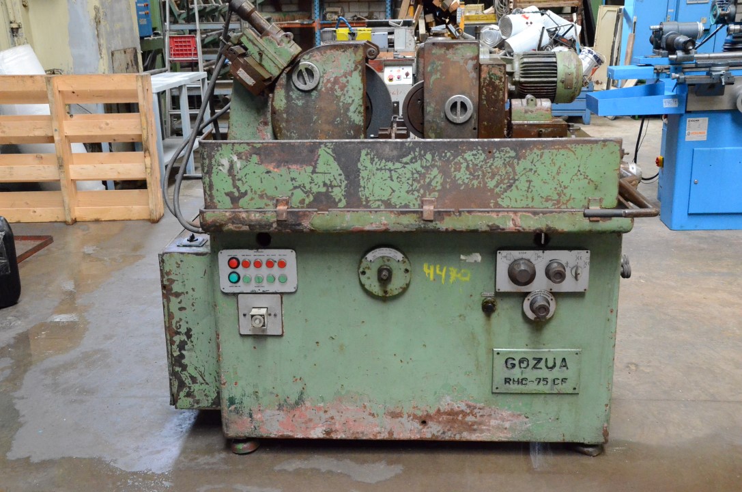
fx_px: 802
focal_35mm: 39
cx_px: 371
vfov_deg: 34.1
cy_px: 246
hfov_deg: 49.6
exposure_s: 1/160
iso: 6400
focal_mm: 26
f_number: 6.3
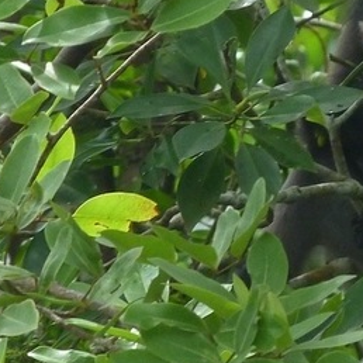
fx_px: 8637
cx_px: 246
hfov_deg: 2.4
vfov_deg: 2.4
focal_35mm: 728
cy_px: 133
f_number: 4.1
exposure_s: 1/250
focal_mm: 63.7
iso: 200
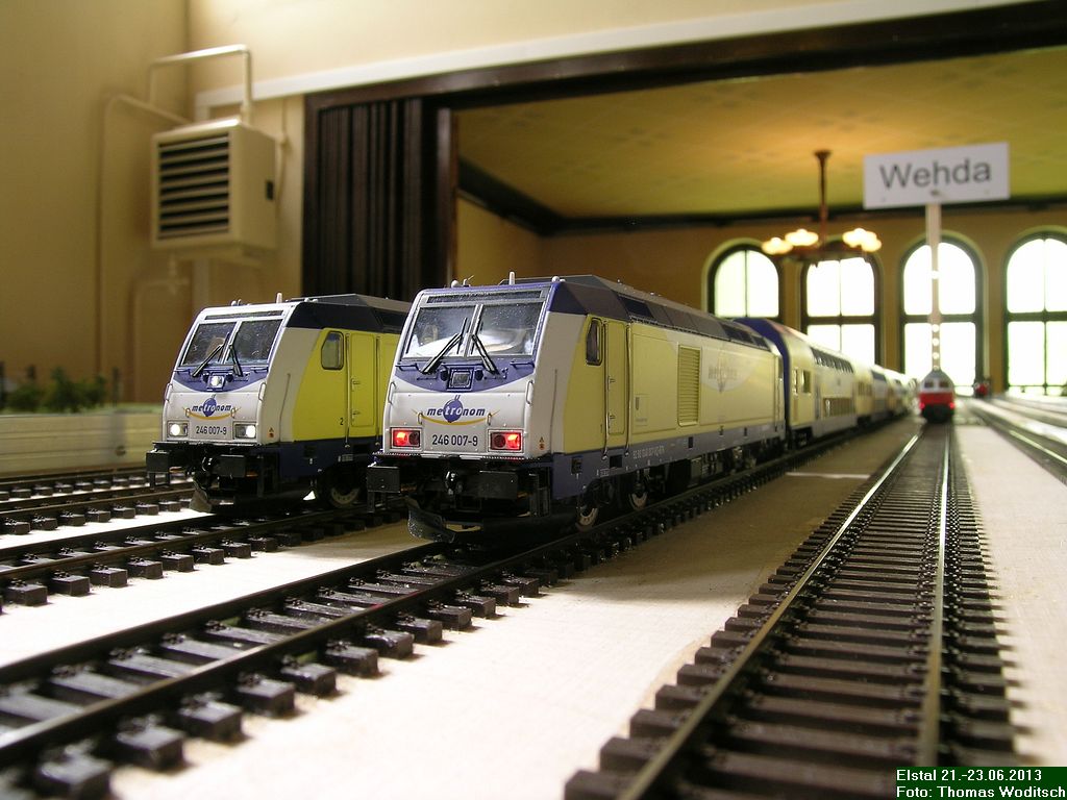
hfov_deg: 63.4
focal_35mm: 28
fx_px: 863
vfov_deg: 49.7
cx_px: 534
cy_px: 400
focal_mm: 5.8
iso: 50
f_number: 5
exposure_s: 1/7.8
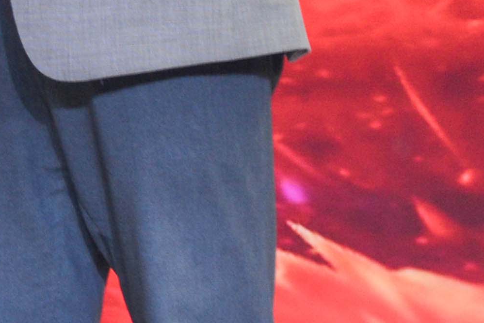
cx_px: -277
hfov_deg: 4.0
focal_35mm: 516
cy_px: -216
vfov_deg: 2.7
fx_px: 6939
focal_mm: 70
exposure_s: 1/100
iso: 320
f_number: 5.6
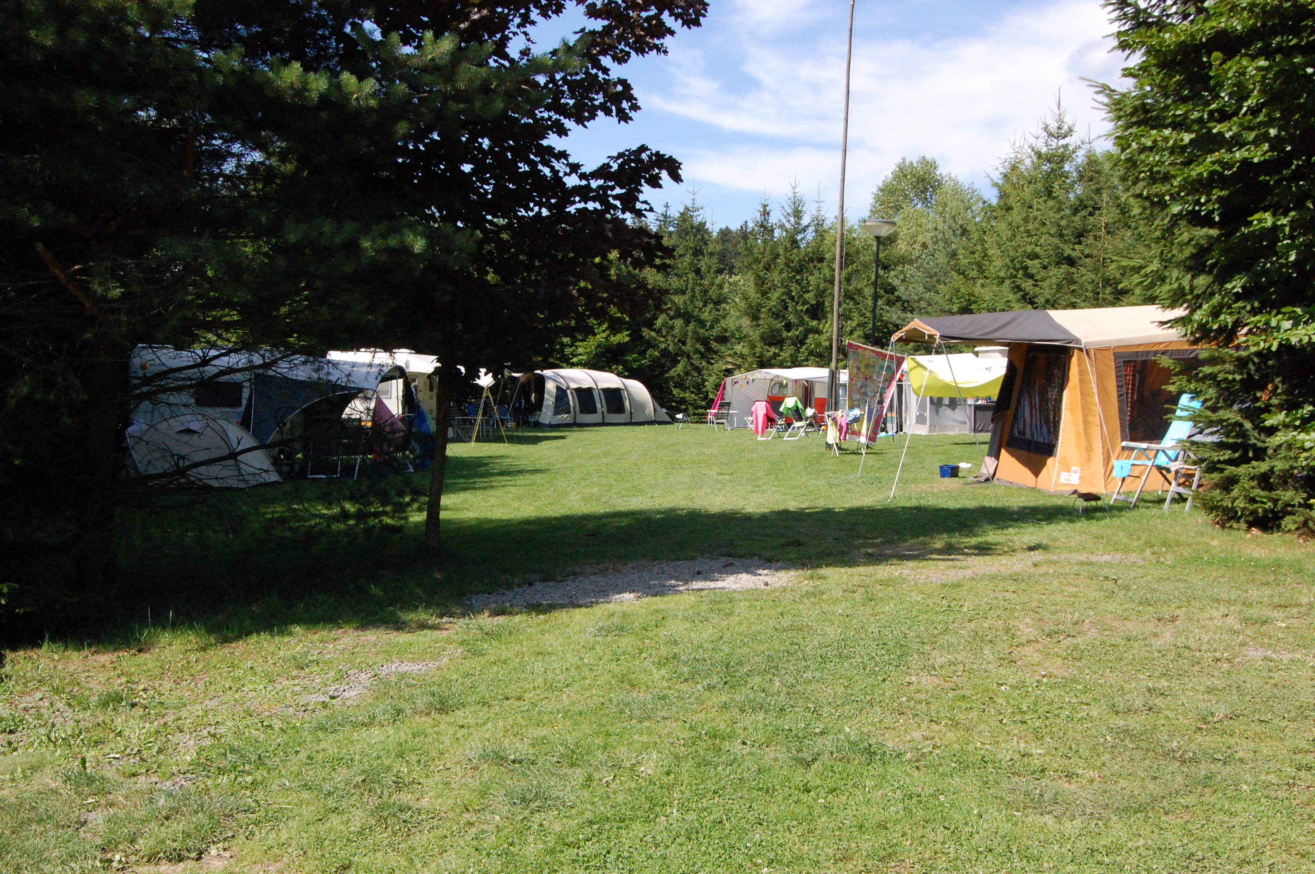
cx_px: 658
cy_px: 437
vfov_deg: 34.1
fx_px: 1423
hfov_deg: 49.6
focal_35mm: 39
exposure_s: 1/800
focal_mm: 26
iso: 1600
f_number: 14
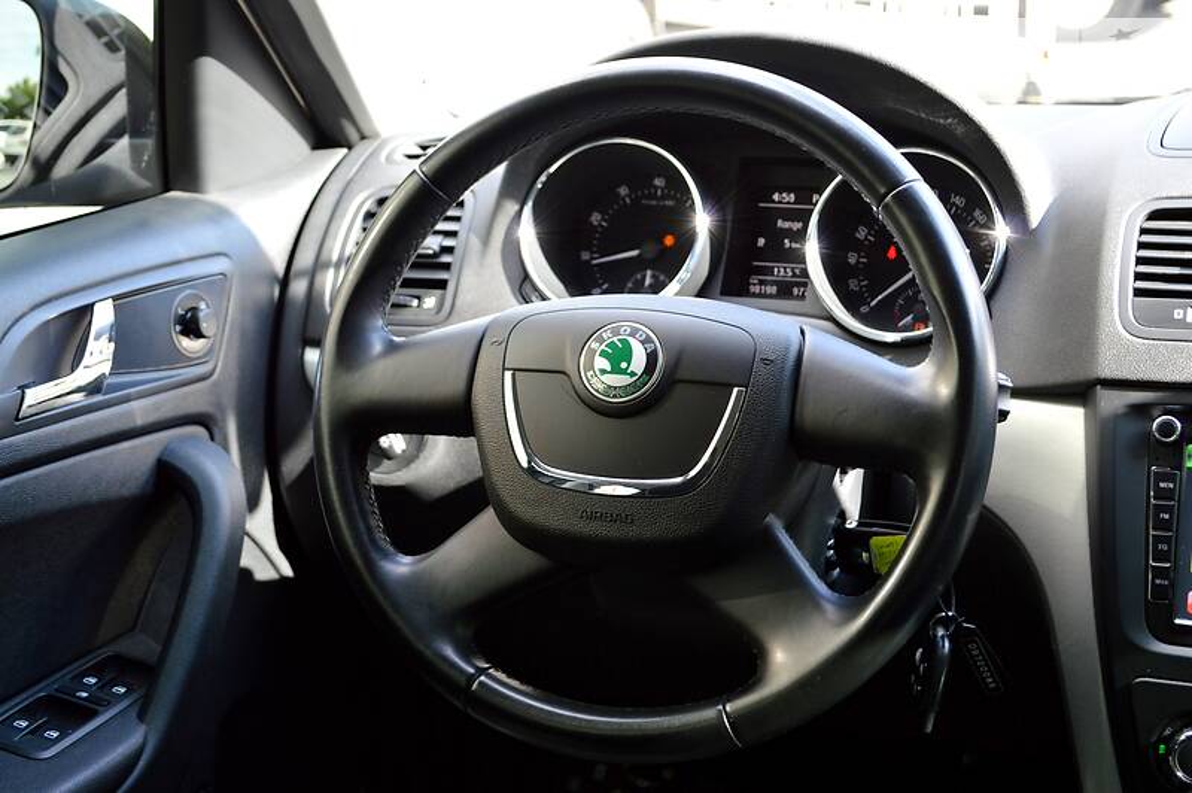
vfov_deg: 23.7
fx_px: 1886
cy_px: 396
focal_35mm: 57
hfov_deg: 35.1
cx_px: 596
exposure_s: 1/80
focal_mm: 38
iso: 400
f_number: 5
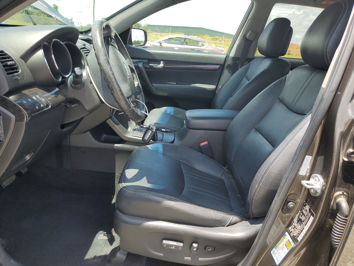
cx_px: 177
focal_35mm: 26
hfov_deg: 67.3
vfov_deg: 53.1
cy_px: 133
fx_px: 266
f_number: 1.5
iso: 50
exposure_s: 1/588
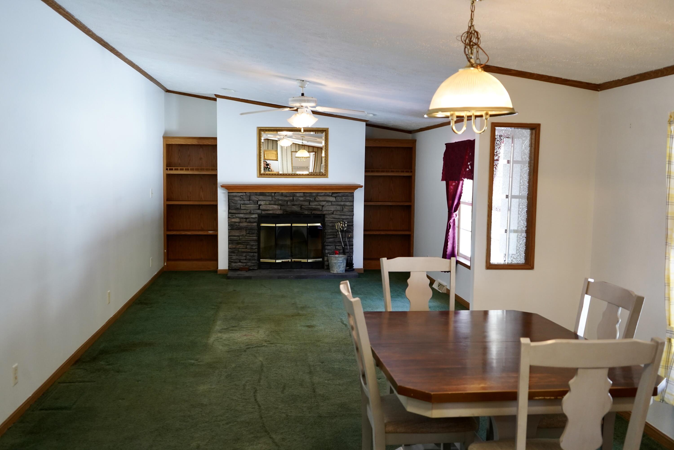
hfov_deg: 55.8
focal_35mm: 34
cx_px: 337
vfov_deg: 38.9
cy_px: 225
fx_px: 637
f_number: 4
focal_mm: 34
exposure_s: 1/160
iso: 2000
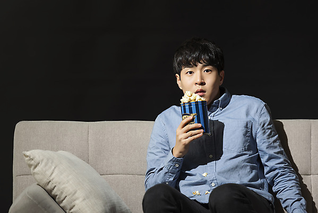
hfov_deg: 11.4
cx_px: 159
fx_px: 1591
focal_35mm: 180
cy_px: 106
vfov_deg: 7.6
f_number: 3.5
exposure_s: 1/125
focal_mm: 180
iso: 100
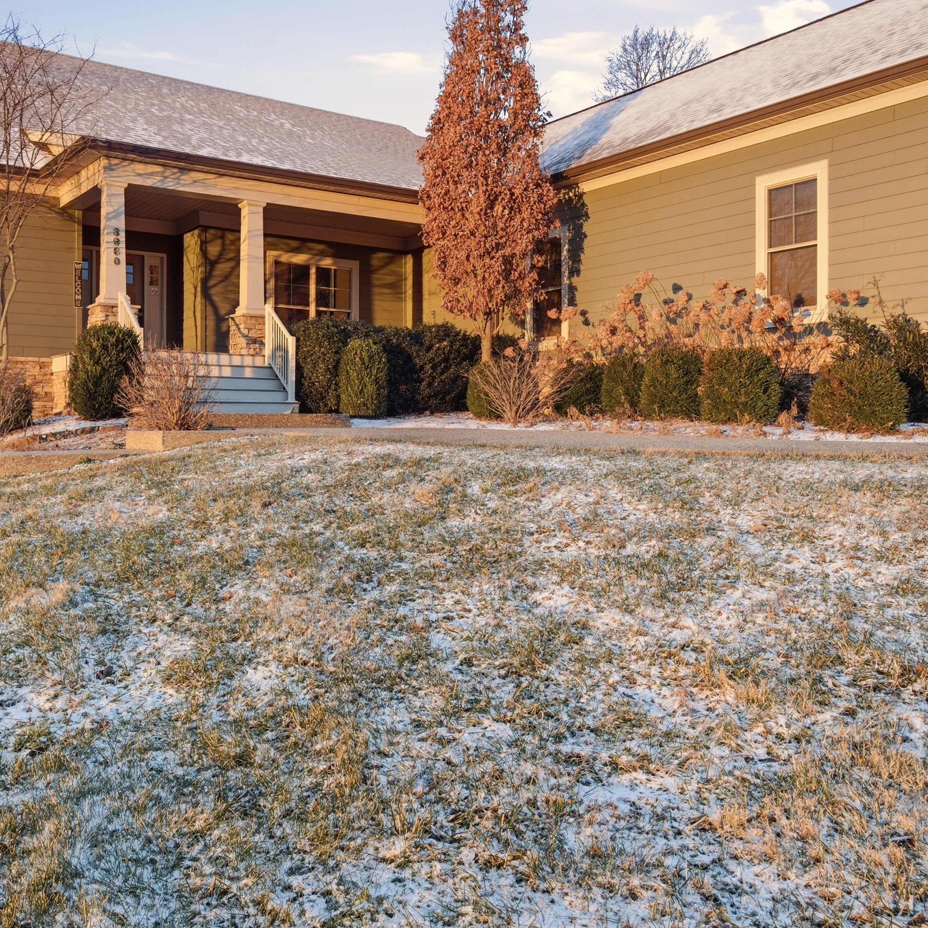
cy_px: 445
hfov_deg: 52.5
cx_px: 440
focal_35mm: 31
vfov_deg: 52.5
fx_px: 940
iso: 400
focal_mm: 15.1
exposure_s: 1/200
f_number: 9
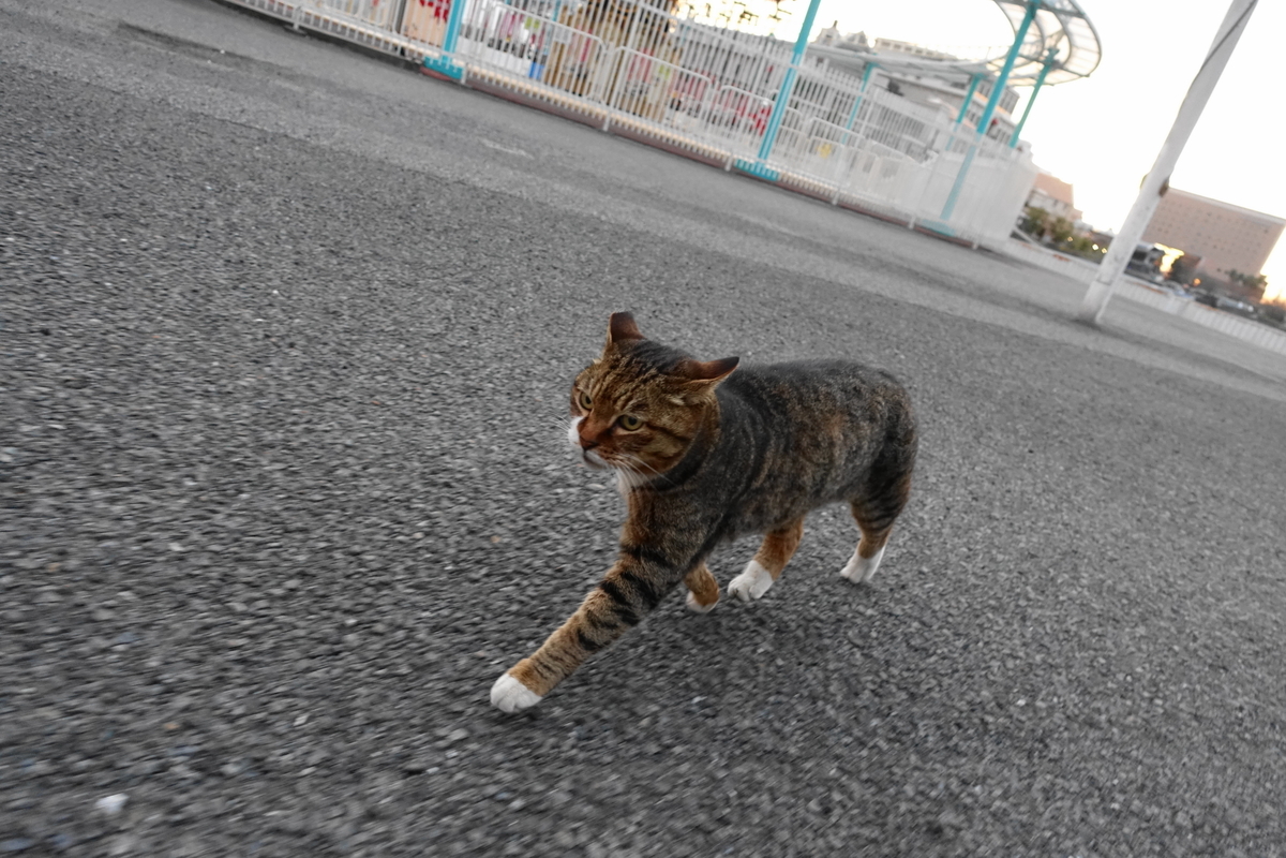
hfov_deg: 73.7
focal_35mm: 24
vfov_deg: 53.1
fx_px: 857
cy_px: 429
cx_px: 643
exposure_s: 1/250
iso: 1000
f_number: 2.8
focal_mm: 8.8
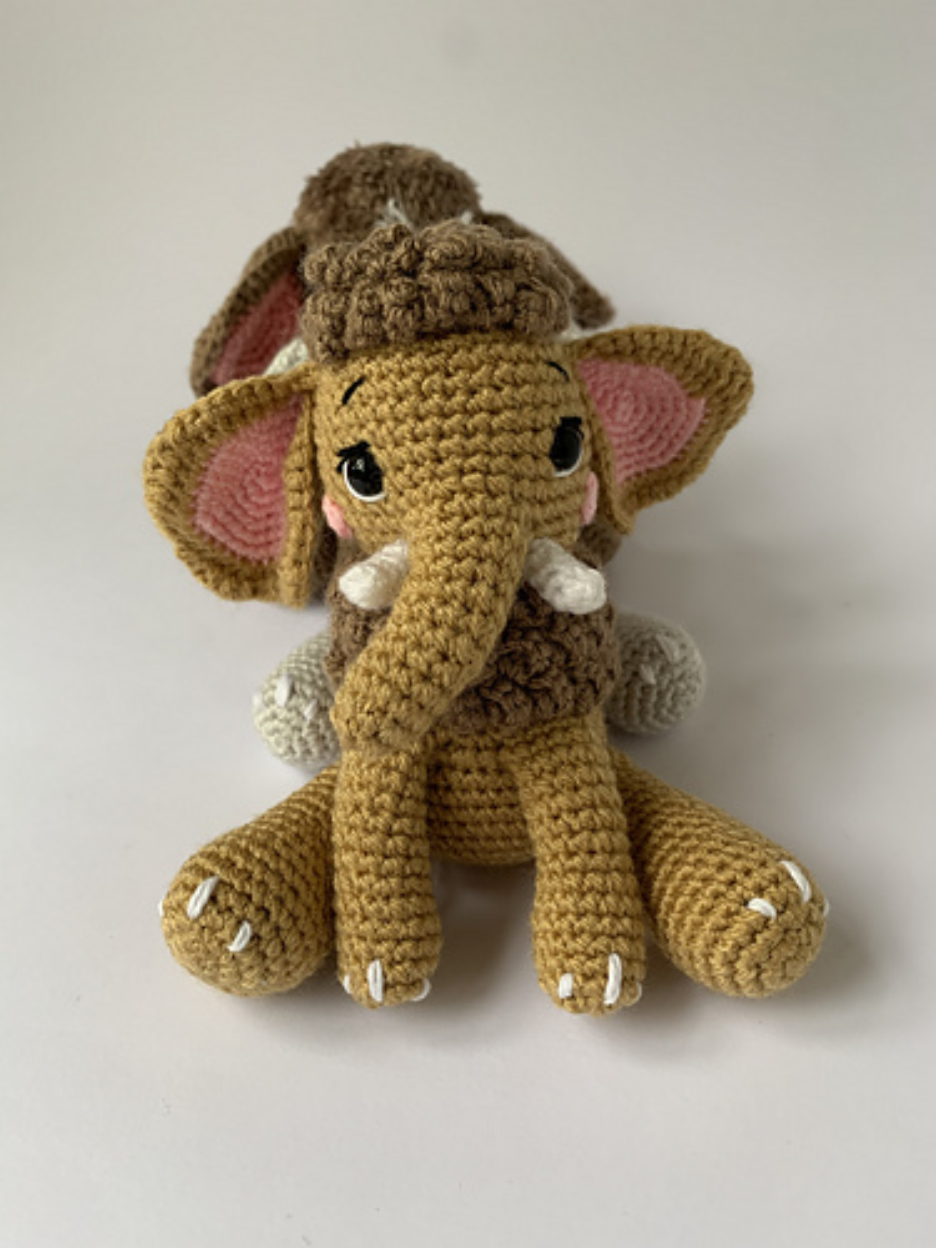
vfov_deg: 67.3
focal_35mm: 26
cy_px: 624
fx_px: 937
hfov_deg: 53.1
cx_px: 468
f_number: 1.8
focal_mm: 4.25
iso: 80
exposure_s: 1/121
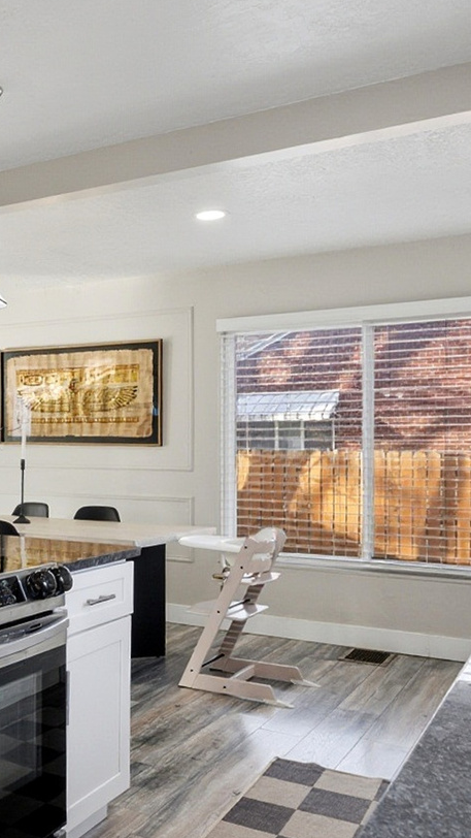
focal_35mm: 37
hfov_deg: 28.3
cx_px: -81
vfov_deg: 54.0
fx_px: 821
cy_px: 441
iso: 250
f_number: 8
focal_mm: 14
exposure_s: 1/400
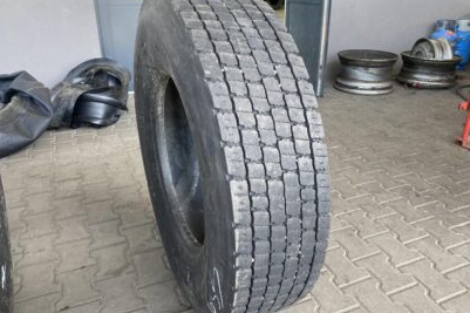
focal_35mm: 29
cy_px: 156
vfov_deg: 44.9
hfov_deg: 63.6
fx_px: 378
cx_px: 246
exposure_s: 1/121
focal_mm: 4.25
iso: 100
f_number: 1.8
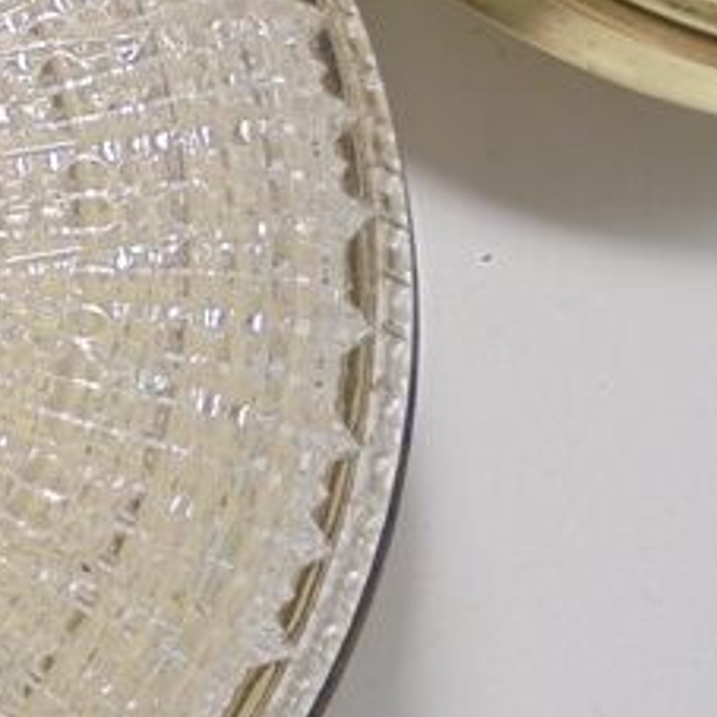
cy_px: -104
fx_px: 2789
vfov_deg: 14.3
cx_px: 87
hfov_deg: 14.5
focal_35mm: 119
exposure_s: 1/60
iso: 100
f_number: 4
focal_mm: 6.1
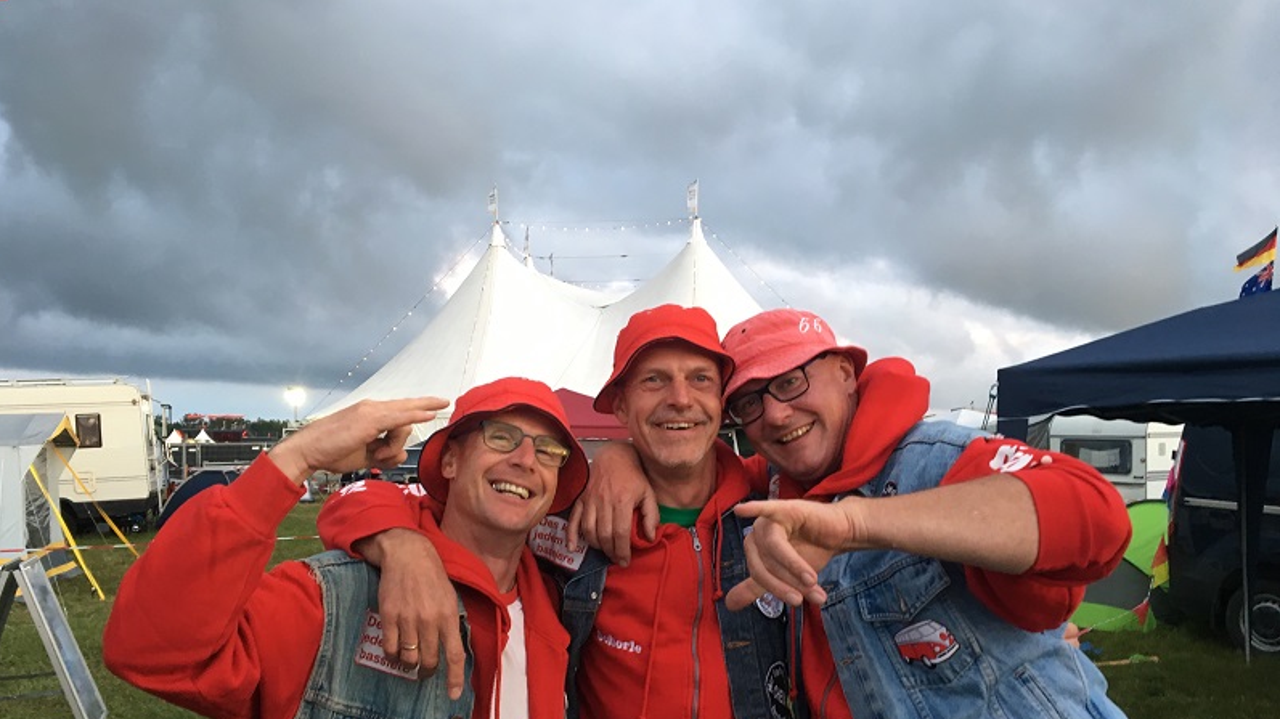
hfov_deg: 61.0
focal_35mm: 32
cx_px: 634
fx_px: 1086
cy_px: 457
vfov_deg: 36.4
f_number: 2.2
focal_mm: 4.15
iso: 100
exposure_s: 1/33
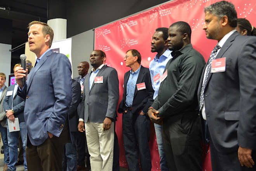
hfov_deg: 67.4
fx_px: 192
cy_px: 86
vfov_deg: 47.9
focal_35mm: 27
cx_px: 128
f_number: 3.5
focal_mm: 18
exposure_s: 1/30
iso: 900
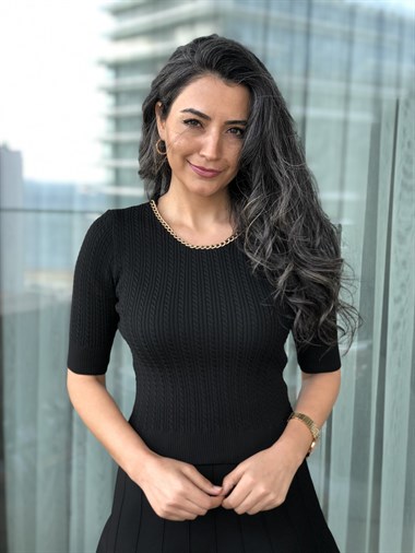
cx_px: 208
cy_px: 276
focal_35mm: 52
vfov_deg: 36.8
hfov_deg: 28.1
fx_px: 831
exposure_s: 1/60
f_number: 2.4
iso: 20
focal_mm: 6
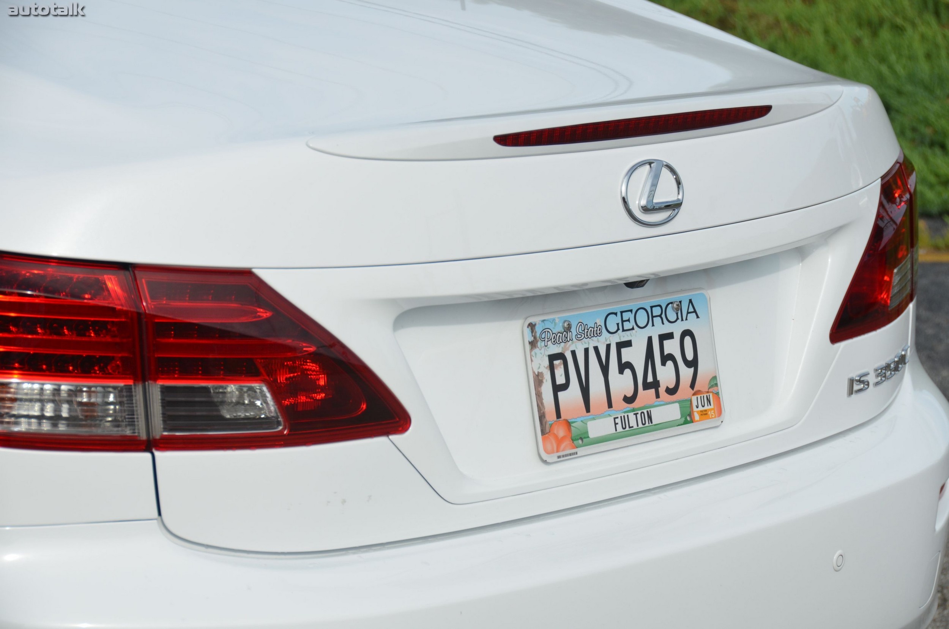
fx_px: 3157
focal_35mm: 120
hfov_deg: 17.1
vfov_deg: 11.4
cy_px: 314
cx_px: 474
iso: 400
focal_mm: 80
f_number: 7.1
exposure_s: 1/1600
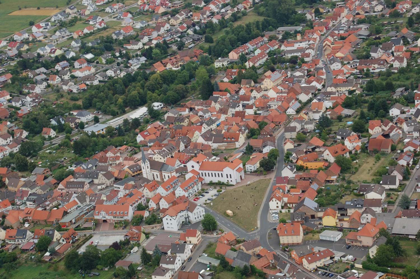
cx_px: 210
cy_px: 140
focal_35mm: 78
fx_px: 909
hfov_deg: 26.0
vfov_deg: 17.5
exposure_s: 1/200
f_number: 7.1
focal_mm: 52
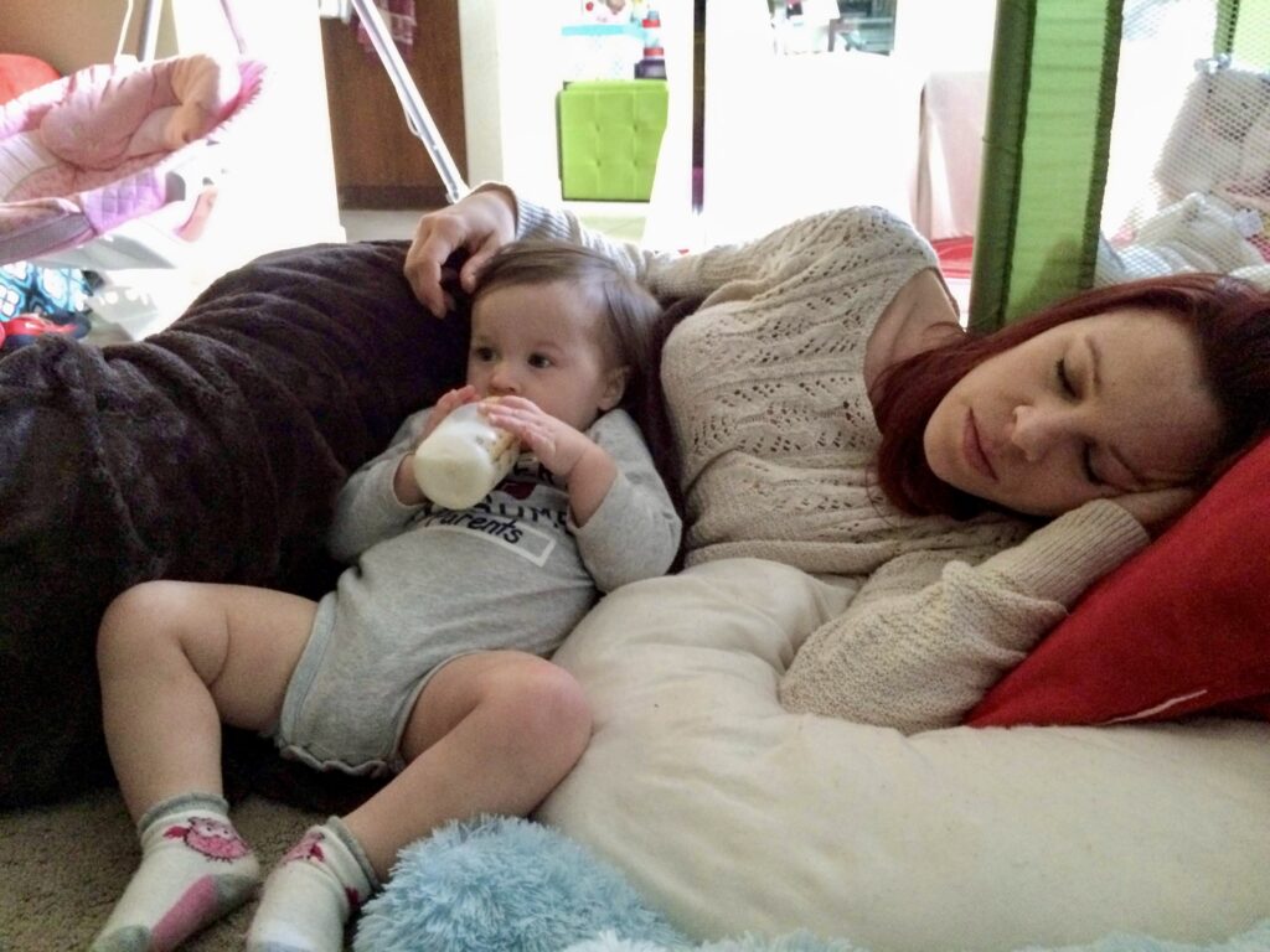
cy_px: 476
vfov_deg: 48.2
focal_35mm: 29
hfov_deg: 61.7
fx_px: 1064
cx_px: 635
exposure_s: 1/15
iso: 640
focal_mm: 4.15
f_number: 2.2
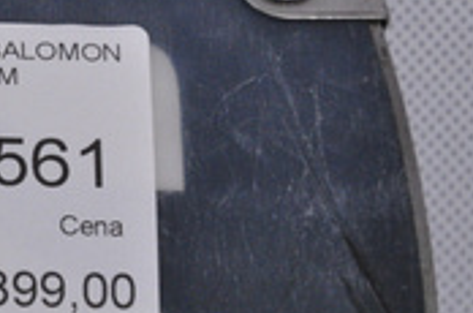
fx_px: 5350
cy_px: 170
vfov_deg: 3.3
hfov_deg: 5.0
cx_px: -117
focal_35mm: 408
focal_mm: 105
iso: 3200
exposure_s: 1/125
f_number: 8
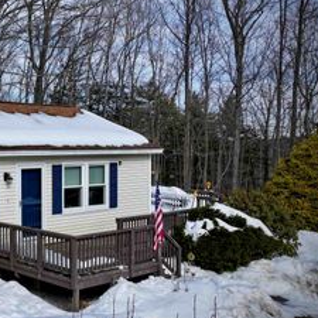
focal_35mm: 47
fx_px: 488
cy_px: 151
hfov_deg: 31.9
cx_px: -31
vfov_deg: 36.1
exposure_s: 1/2000
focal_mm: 12.29
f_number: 2.8
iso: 100
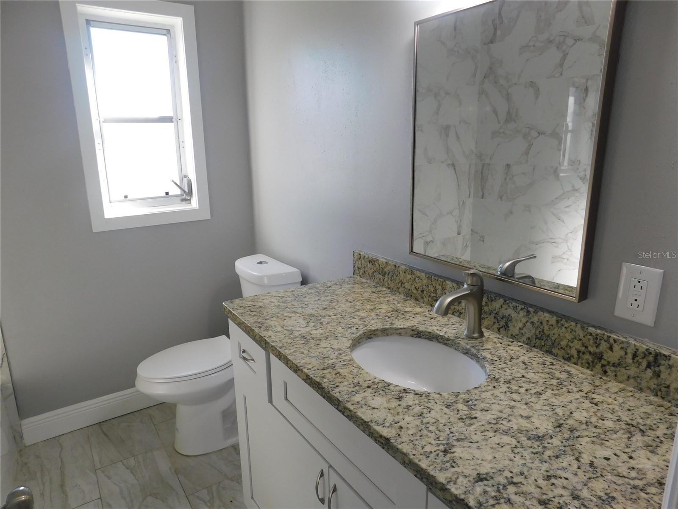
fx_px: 450
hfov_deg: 73.9
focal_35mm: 23
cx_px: 339
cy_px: 254
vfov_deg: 58.9
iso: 125
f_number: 3
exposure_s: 1/60
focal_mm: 4
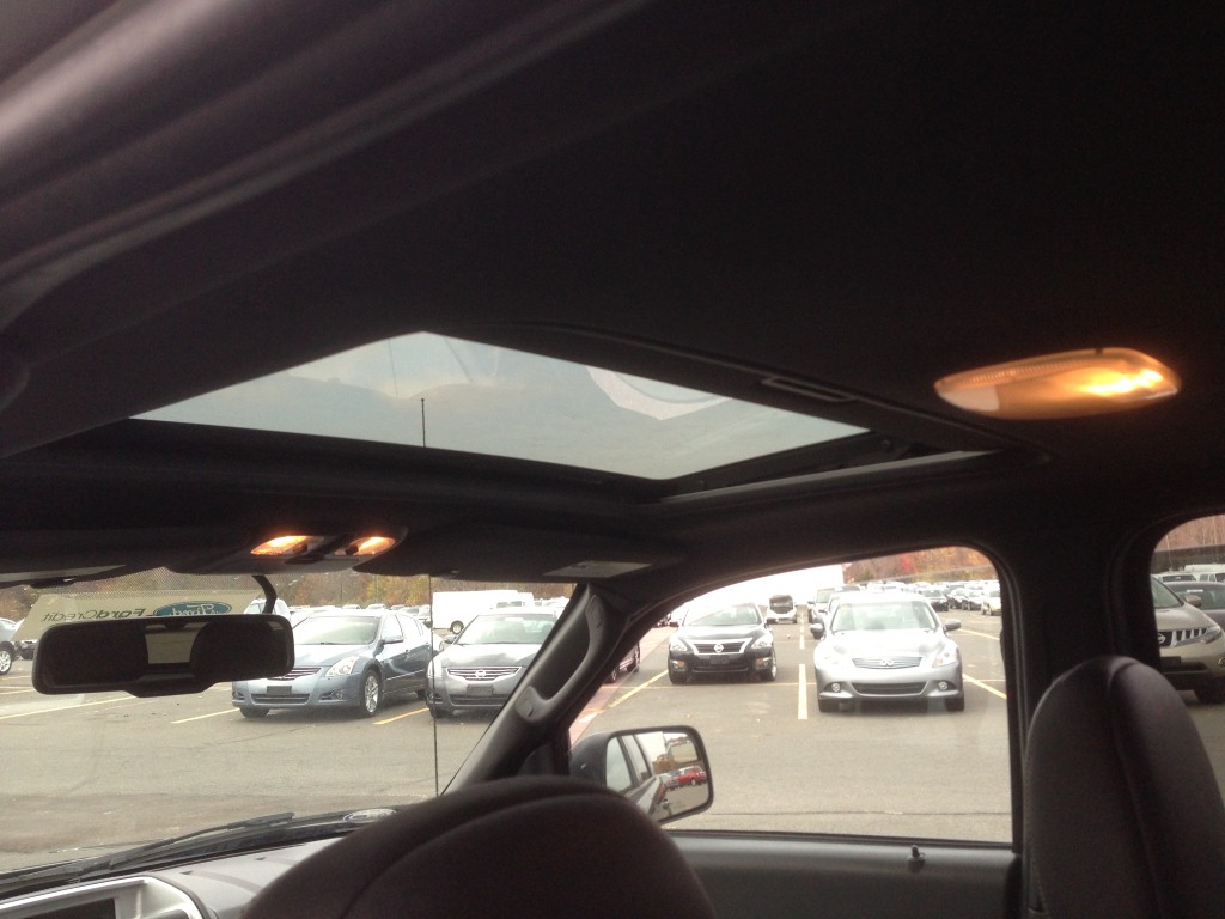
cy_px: 460
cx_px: 612
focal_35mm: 33
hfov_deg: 55.4
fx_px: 1168
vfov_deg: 42.9
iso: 80
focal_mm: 4.13
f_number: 2.4
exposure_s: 1/120
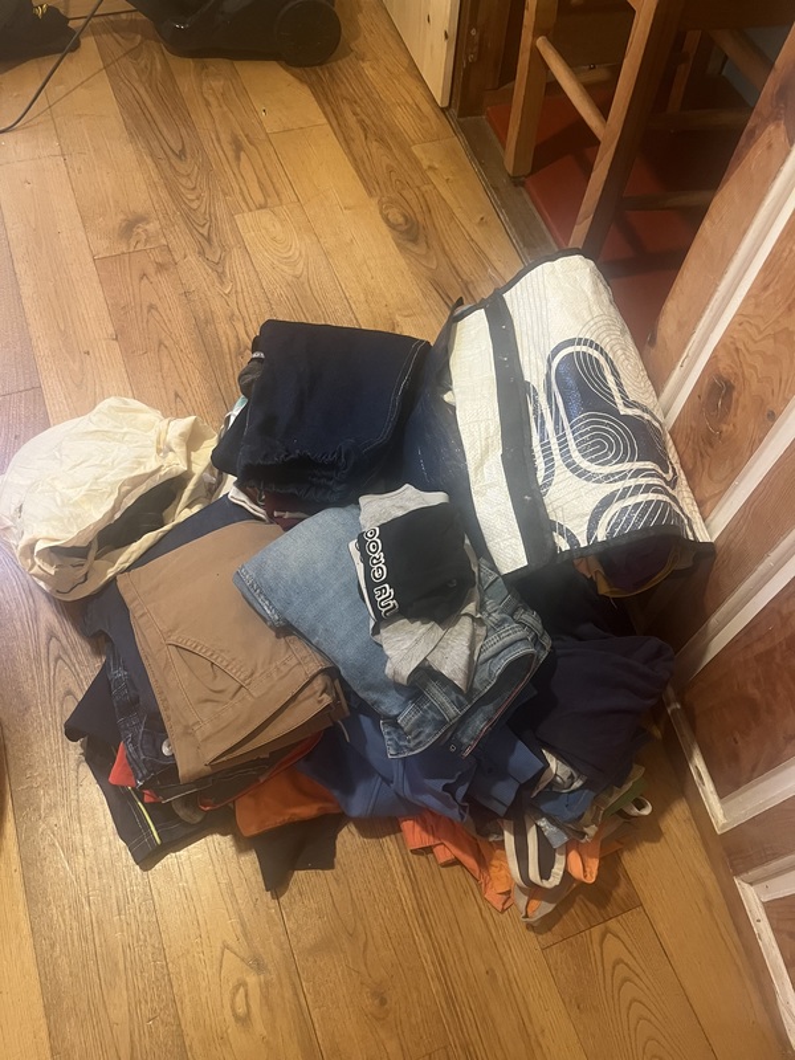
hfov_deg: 53.1
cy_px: 530
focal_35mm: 26
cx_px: 398
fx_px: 796
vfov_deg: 67.3
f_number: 1.6
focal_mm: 5.1
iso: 500
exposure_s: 1/33
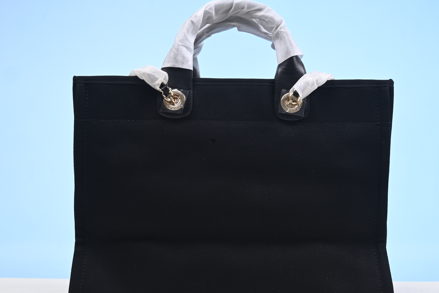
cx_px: 250
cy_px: 178
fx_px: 683
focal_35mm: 56
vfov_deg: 24.2
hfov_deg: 35.6
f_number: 16
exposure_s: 1/2
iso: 100
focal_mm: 40
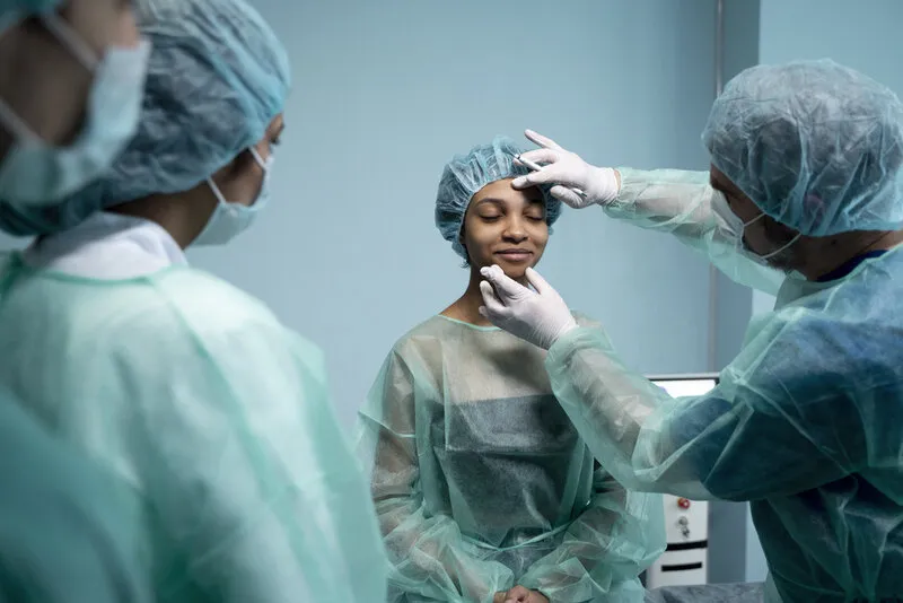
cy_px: 302
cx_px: 452
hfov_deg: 49.5
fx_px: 979
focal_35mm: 39
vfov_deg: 34.2
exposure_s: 1/320
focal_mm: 39
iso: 1250
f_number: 3.2
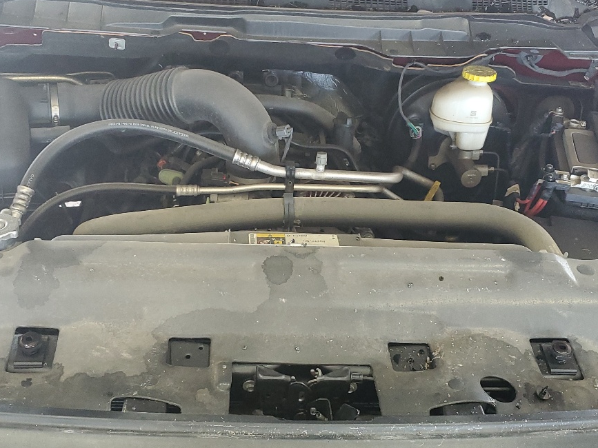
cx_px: 293
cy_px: 221
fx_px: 829
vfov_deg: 30.3
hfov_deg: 39.7
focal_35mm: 48
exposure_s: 1/60.2
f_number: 1.5
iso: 135
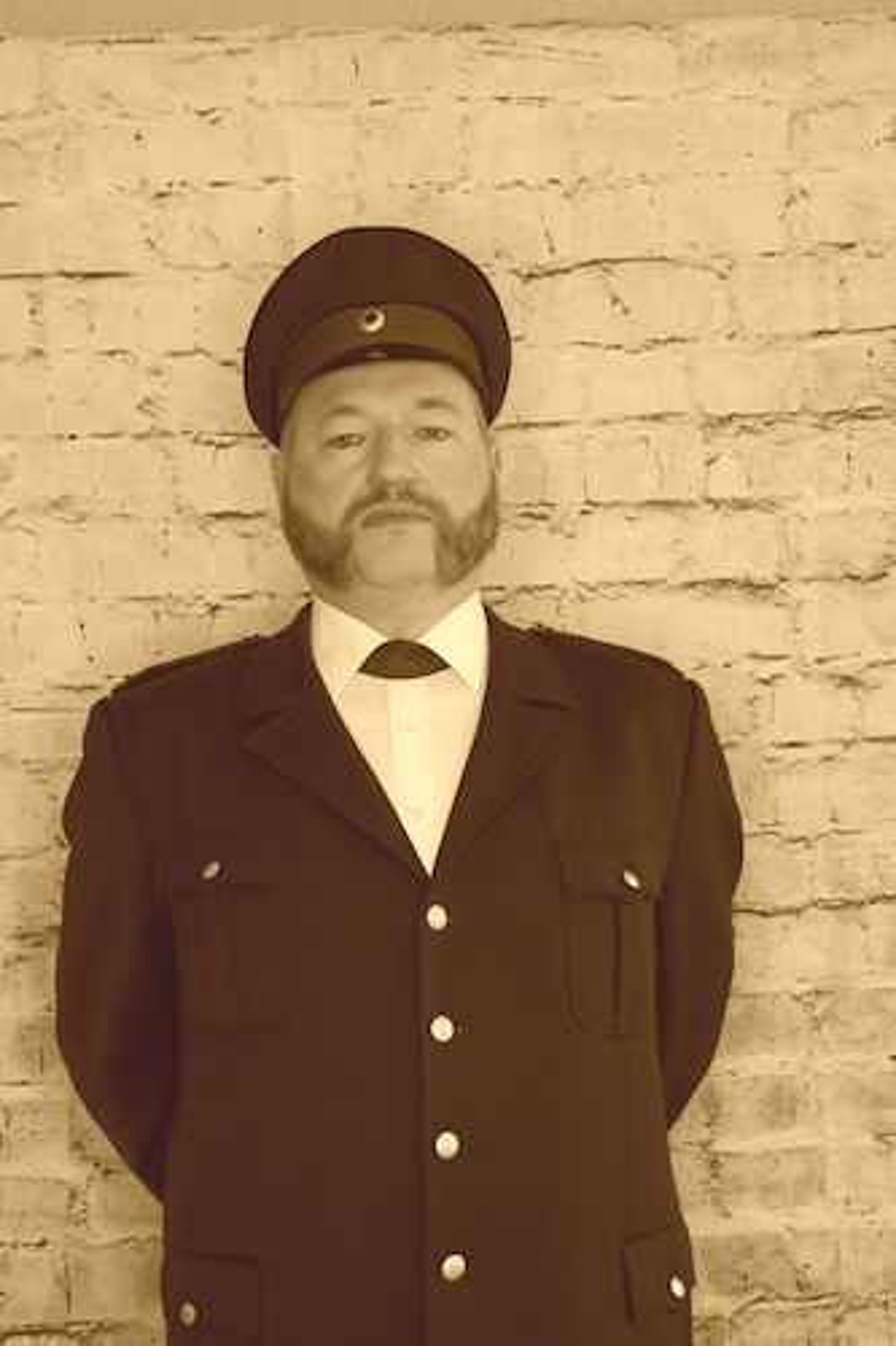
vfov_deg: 33.4
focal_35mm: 60
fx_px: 2241
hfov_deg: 22.6
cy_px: 673
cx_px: 448
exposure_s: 1/100
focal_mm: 40
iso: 1250
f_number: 5
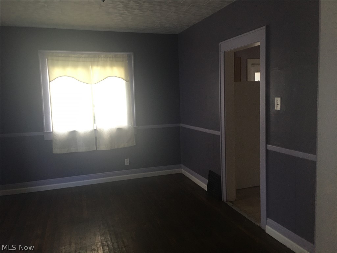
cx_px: 168
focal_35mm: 29
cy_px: 126
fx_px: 282
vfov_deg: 48.2
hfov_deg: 61.7
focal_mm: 4.15
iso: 50
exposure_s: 1/15
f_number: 2.2
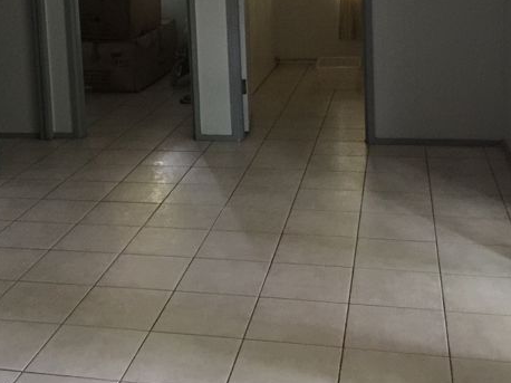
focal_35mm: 57
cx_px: 175
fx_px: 841
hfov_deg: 33.5
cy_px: 32
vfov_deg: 24.8
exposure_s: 1/4
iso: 160
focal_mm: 4.15
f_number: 2.2
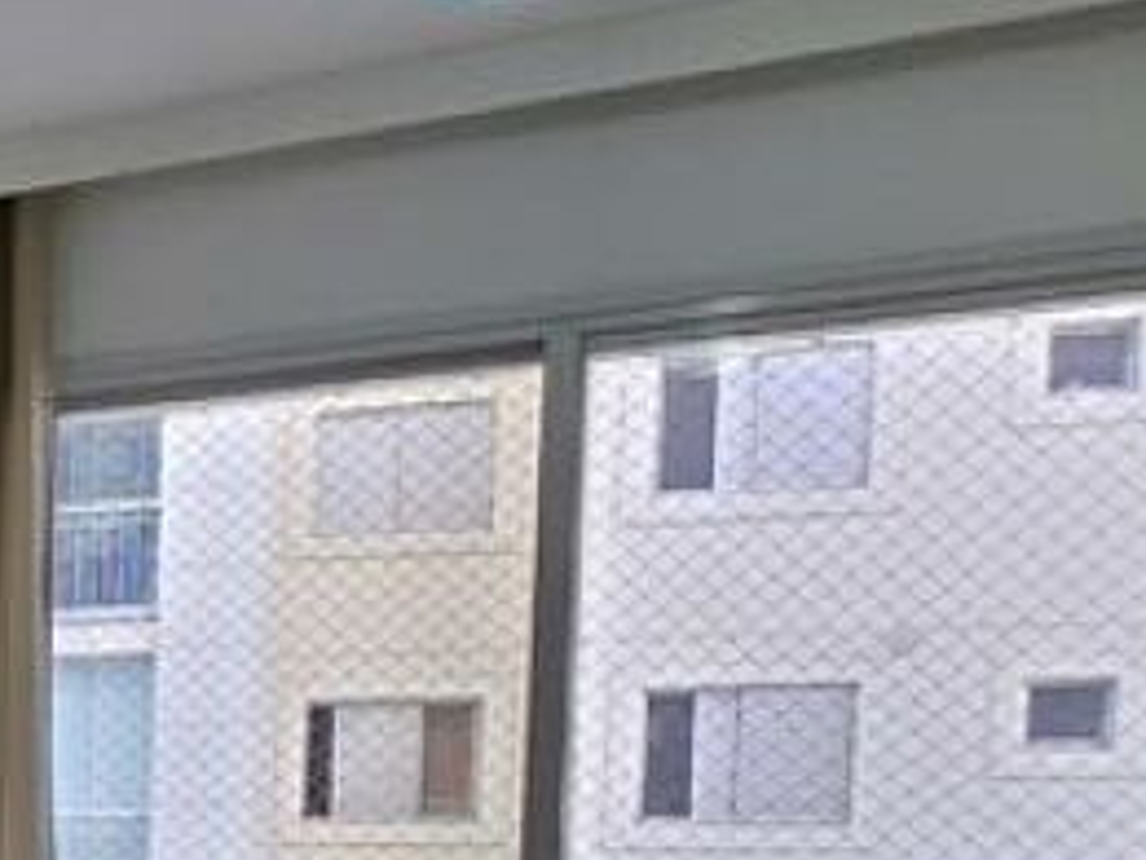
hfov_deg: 18.4
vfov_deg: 21.7
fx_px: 2119
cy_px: 953
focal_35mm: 64
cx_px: -1203
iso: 64
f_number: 2.2
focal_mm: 1.7
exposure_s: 1/60
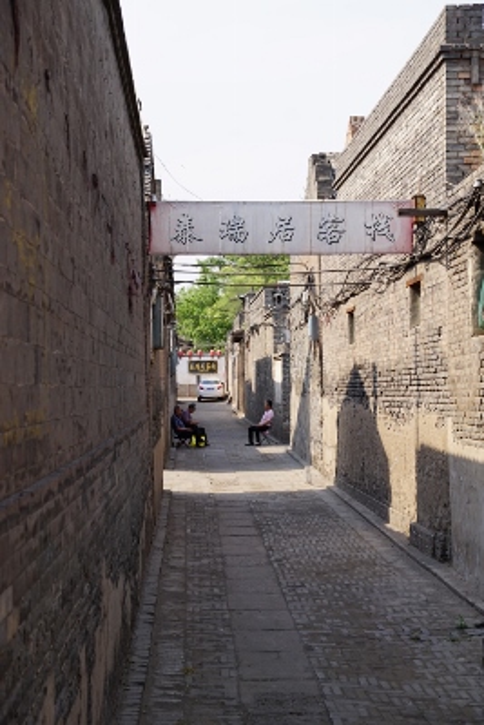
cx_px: 242
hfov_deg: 16.6
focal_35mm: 82
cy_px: 362
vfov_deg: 24.6
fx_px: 1662
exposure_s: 1/160
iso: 100
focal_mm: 55
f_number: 8
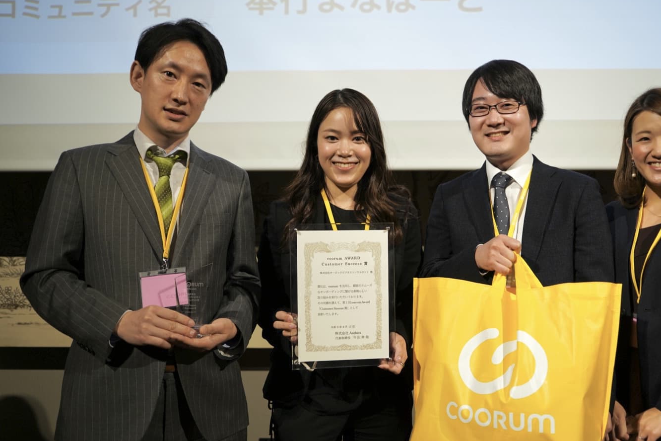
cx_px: 385
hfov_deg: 55.5
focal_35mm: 34
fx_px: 624
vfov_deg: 38.9
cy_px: 239
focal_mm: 28
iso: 125
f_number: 2.8
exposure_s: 1/30
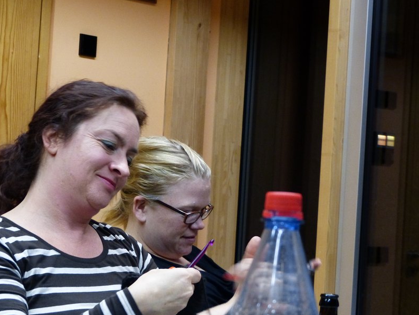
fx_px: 1235
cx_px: 177
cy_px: 188
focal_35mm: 102
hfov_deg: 19.2
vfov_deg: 14.5
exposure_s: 1/20
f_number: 2.8
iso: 400
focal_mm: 14.5
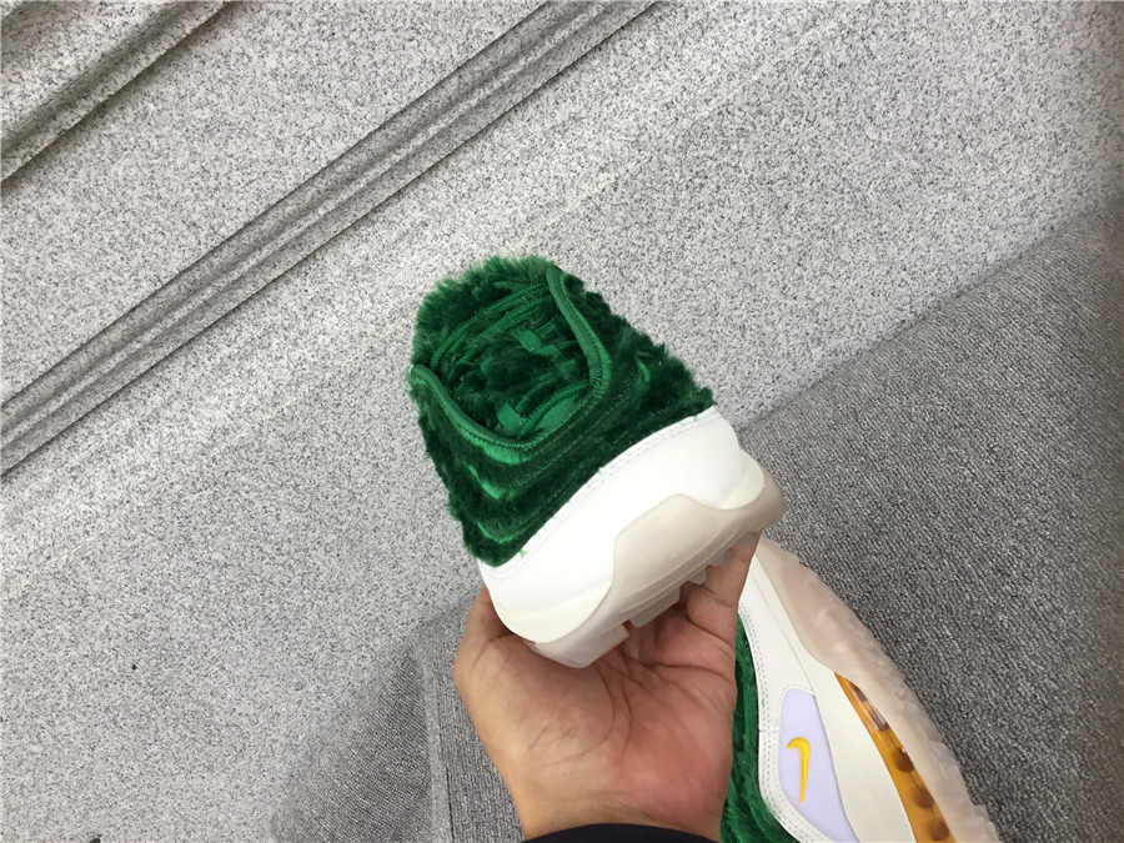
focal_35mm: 31
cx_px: 562
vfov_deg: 45.4
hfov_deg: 58.4
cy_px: 422
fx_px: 1007
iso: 40
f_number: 2.4
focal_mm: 3.3
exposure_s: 1/100
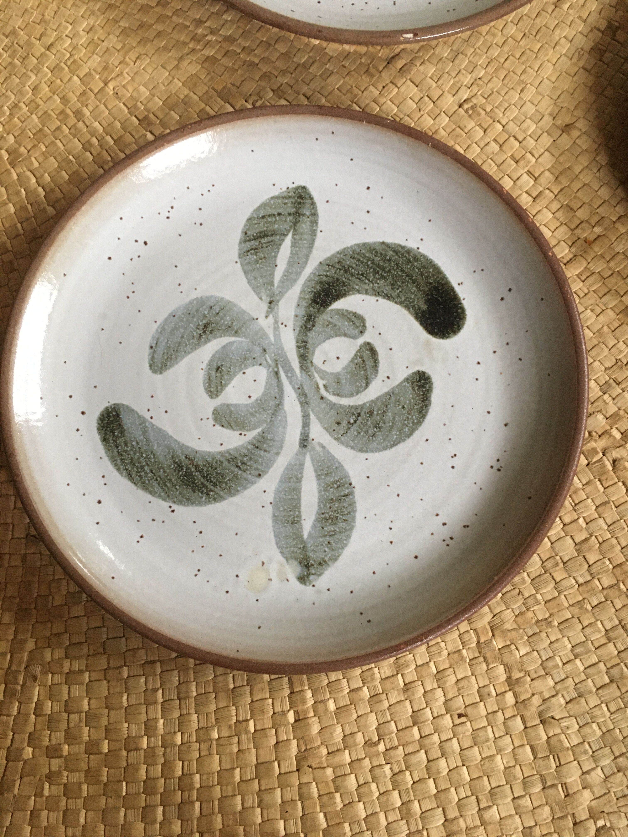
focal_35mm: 29
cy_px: 418
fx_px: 701
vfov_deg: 61.7
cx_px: 314
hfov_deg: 48.2
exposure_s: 1/20
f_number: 2.2
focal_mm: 4.15
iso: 200
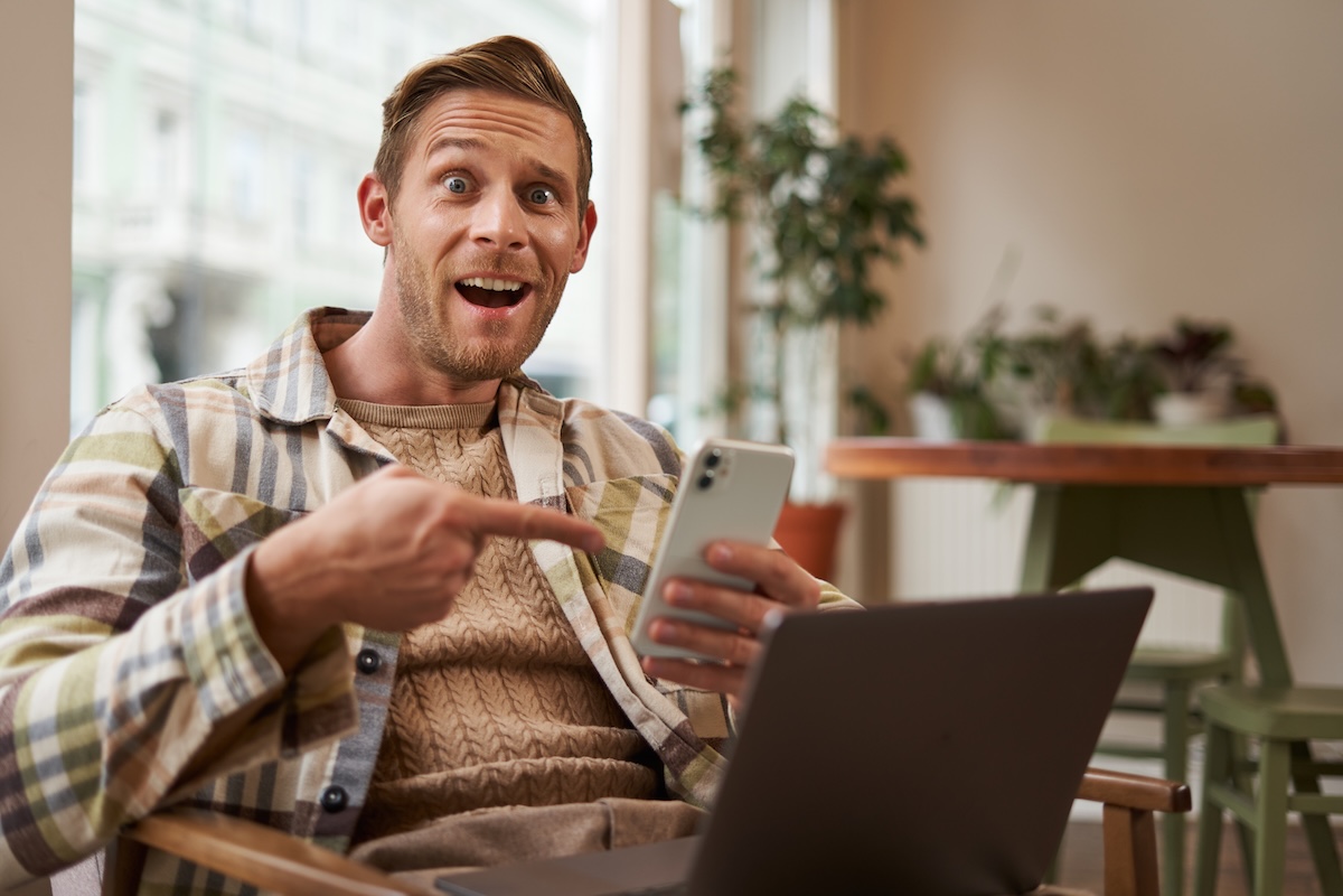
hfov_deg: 39.6
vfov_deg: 27.0
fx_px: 1865
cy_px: 448
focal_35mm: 50
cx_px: 672
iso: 200
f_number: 2
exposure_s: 1/200
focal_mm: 50
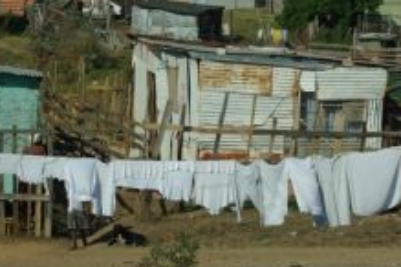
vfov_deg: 8.6
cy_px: 22
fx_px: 1771
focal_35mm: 159
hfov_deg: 12.9
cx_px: 187
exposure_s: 1/3200
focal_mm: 55
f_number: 5.6
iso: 400
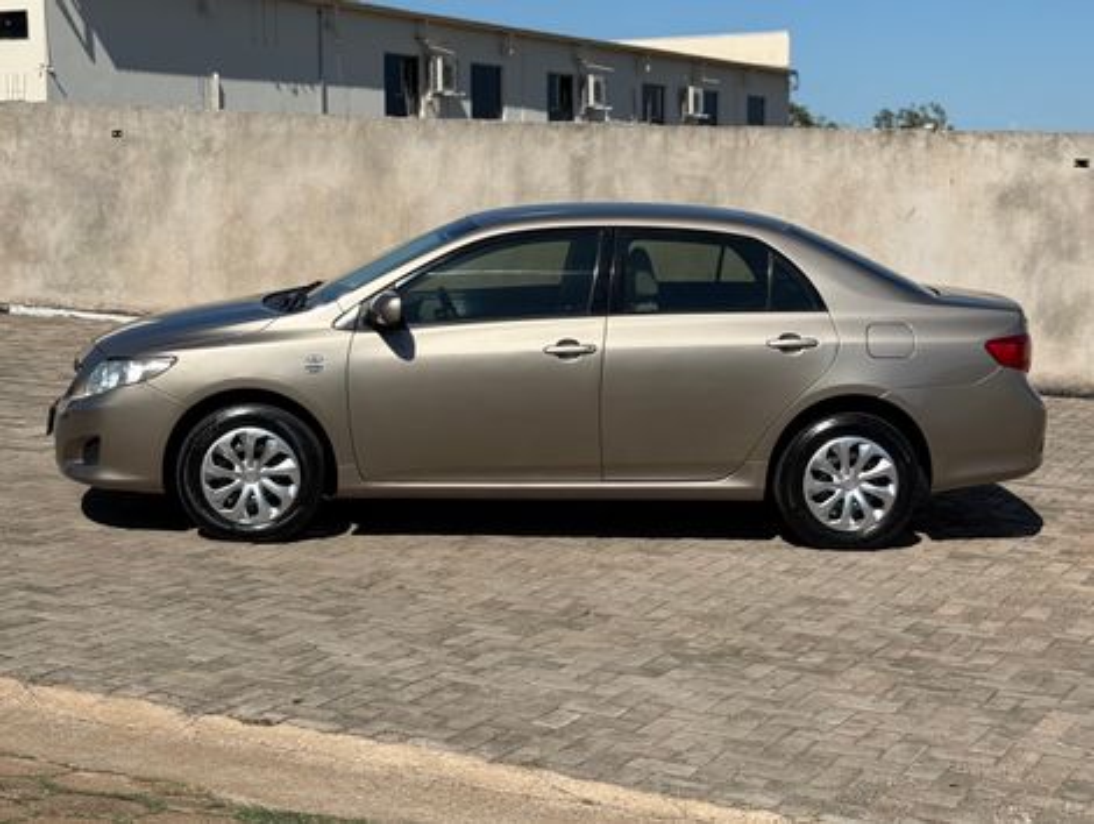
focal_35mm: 48
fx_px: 1519
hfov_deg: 39.6
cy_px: 412
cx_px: 547
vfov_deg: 30.3
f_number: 1.78
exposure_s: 1/9901
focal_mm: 6.76
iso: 64
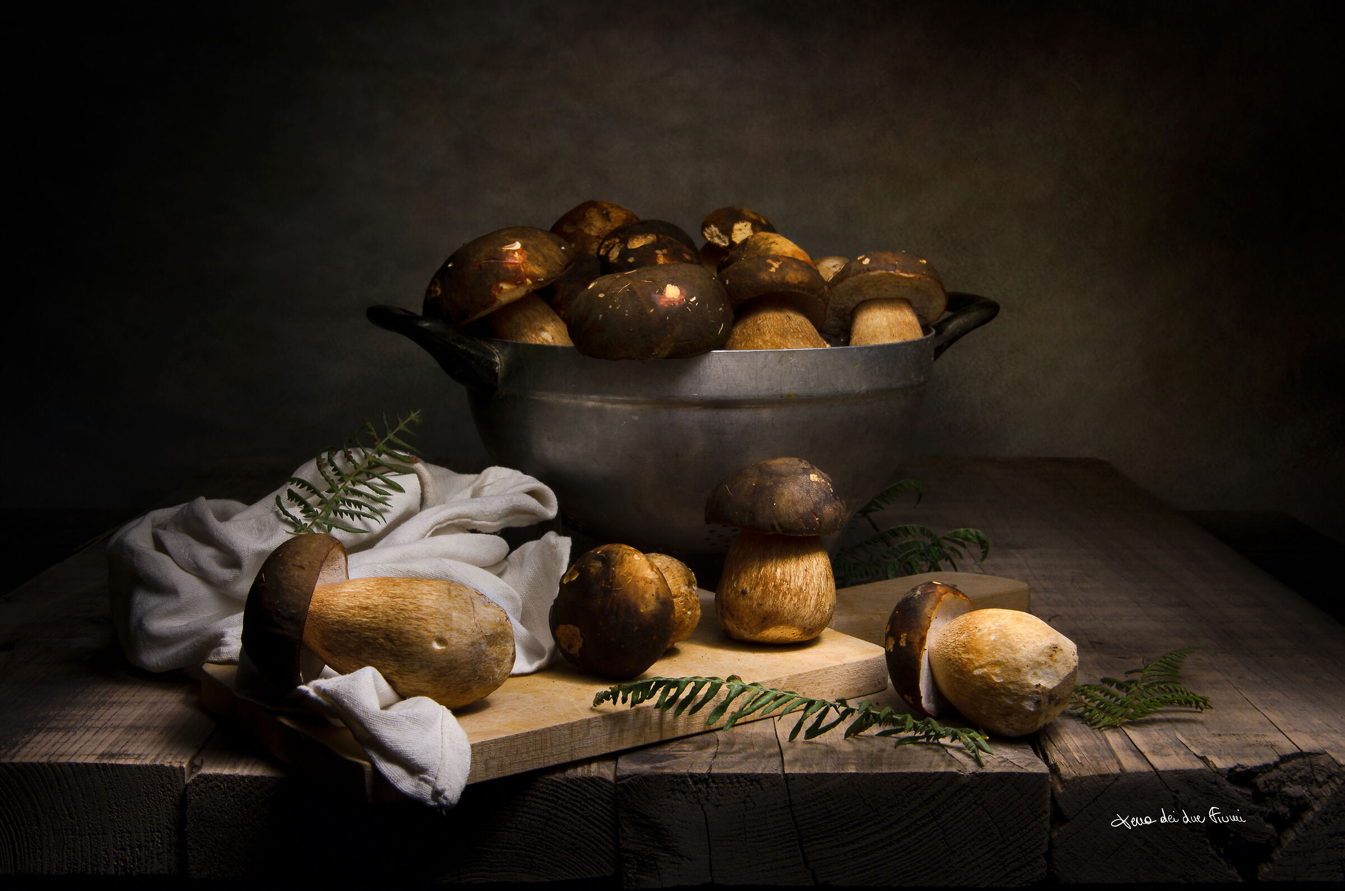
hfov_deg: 42.4
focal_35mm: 46
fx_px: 1734
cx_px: 672
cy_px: 446
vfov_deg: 28.8
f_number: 16
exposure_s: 247
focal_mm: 31
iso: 100
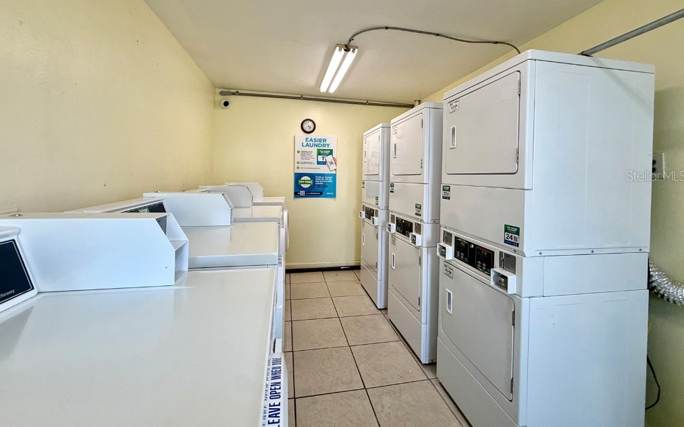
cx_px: 344
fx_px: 280
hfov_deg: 101.5
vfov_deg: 74.1
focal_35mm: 15
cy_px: 175
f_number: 2.2
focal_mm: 2.22
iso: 160
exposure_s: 1/120
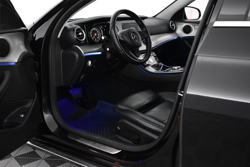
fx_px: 260
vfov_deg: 35.5
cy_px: 84
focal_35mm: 38
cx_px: 125
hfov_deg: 51.3
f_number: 4
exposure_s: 1/60
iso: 3200
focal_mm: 25
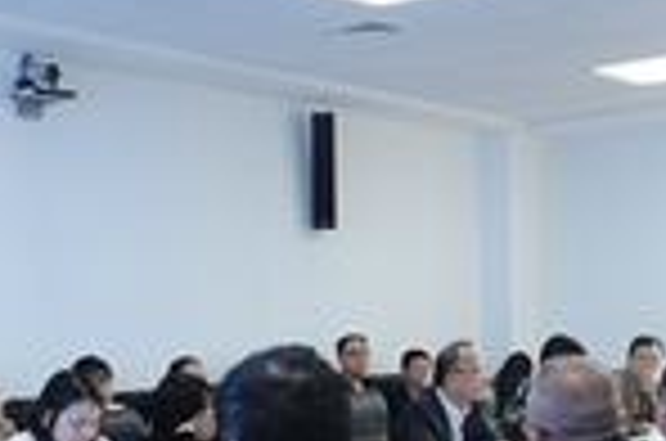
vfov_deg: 20.0
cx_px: 387
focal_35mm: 65
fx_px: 1200
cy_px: 468
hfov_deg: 31.0
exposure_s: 1/80
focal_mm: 24
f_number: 4.5
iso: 1000
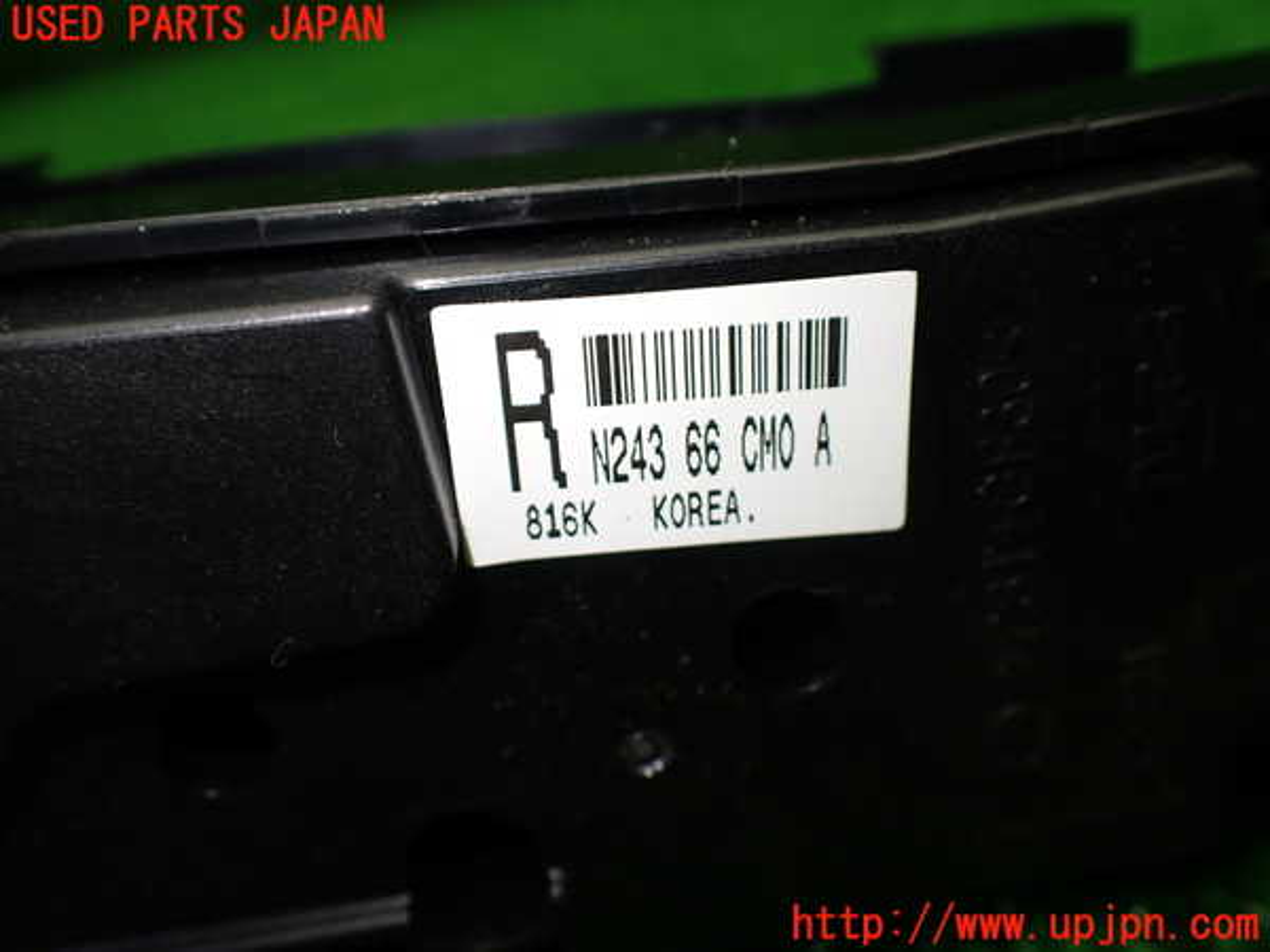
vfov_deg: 46.8
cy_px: 476
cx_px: 635
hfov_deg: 60.0
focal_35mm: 30
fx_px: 1101
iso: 200
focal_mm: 5.4
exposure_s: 1/125
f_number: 2.3
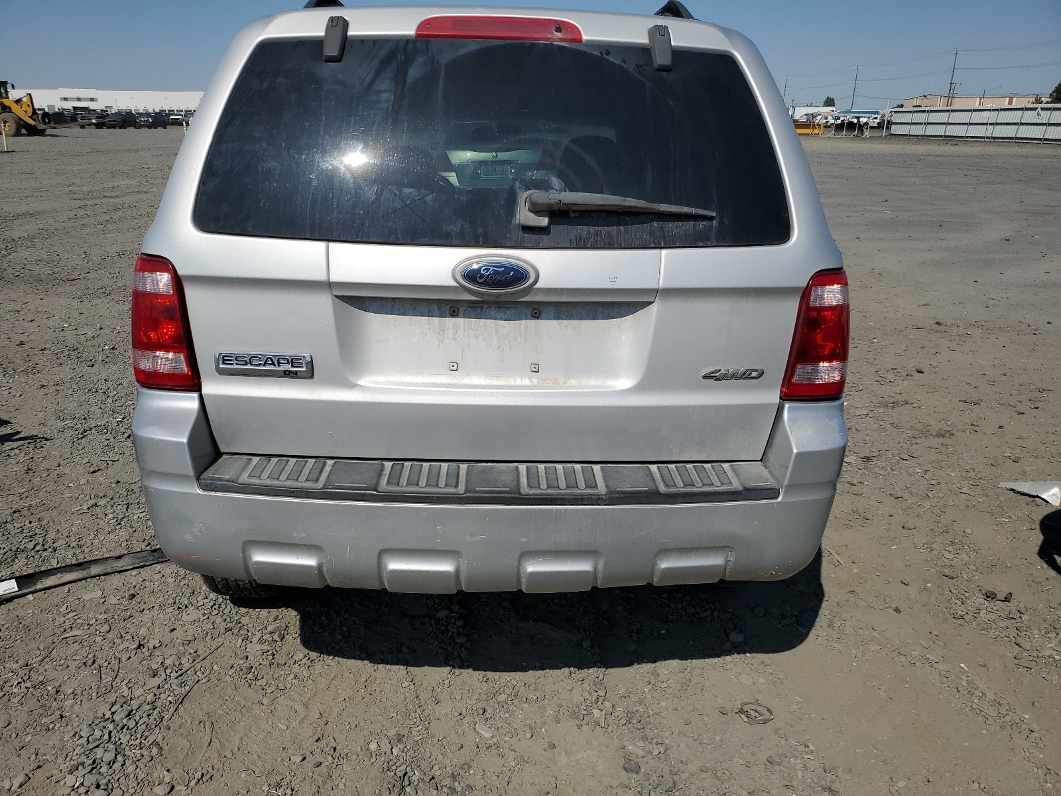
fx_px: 797
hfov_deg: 67.3
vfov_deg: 53.1
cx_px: 530
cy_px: 398
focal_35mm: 26
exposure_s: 1/10000
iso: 50
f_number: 1.5
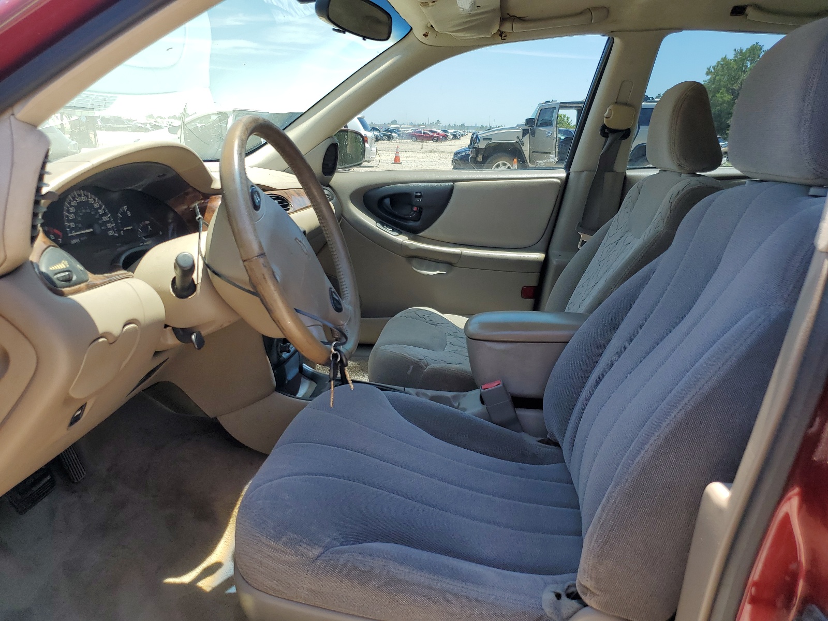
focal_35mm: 26
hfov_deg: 67.3
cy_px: 310
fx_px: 622
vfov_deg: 53.1
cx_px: 414
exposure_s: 1/769
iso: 50
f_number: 1.5
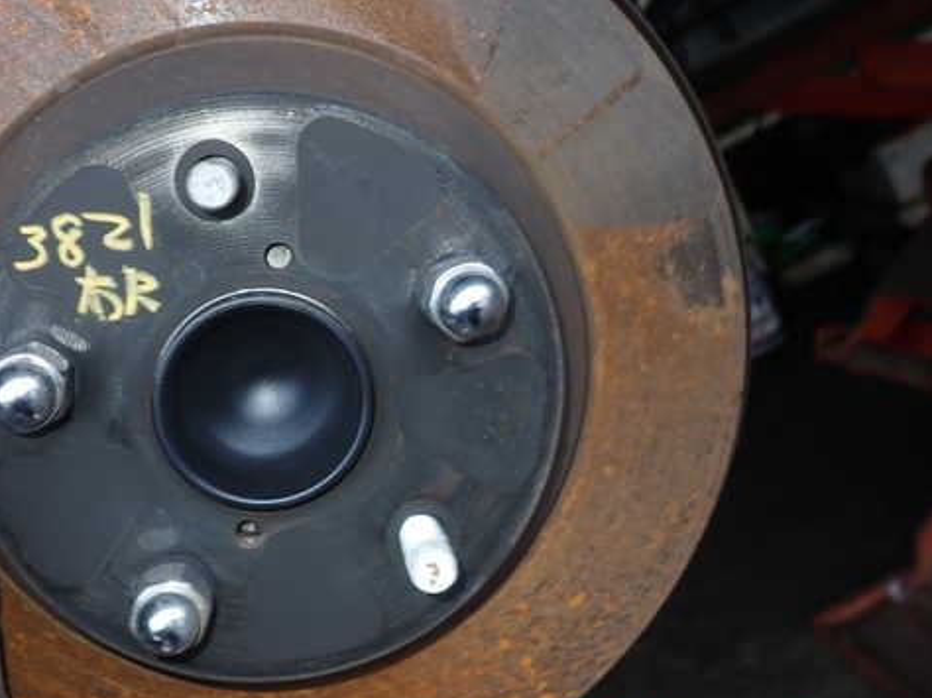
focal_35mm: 38
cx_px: 366
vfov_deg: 37.7
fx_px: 1023
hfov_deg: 48.7
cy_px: 315
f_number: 6.3
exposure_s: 1/30
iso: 100
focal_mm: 5.4
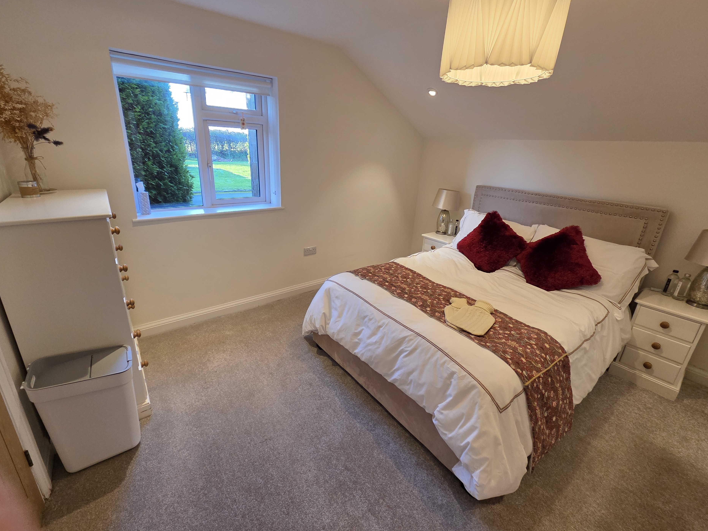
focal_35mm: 14
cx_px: 344
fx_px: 286
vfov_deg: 85.7
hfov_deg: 102.0
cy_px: 257
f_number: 2.2
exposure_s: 1/100
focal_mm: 2.2
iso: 160
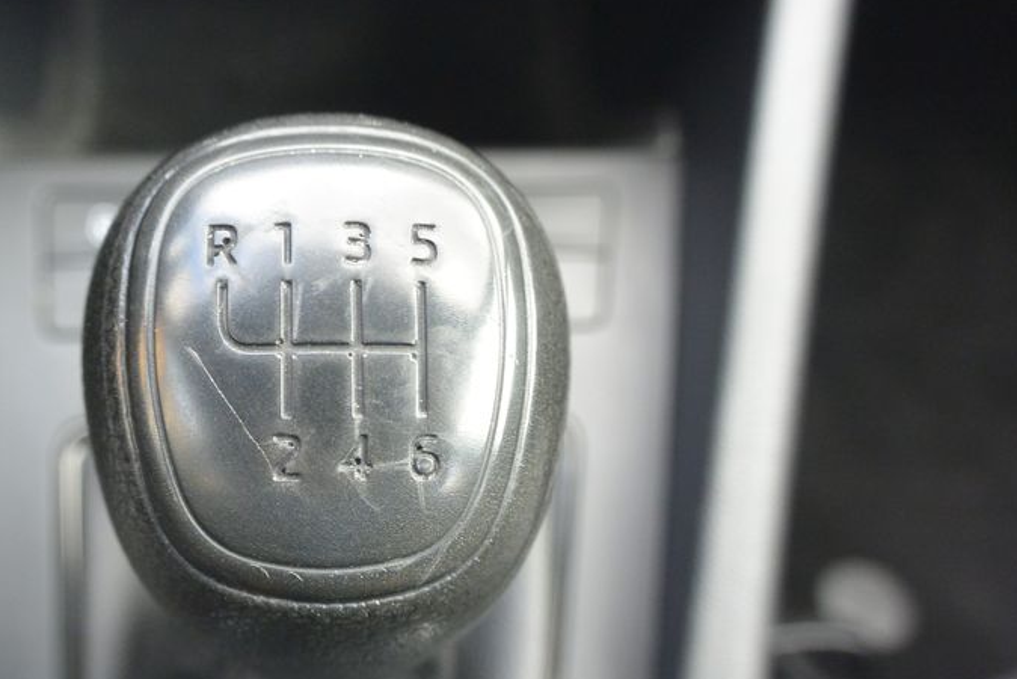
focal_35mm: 41
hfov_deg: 47.0
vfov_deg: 32.6
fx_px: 1159
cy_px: 408
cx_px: 383
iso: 640
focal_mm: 10
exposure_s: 1/60
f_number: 3.5
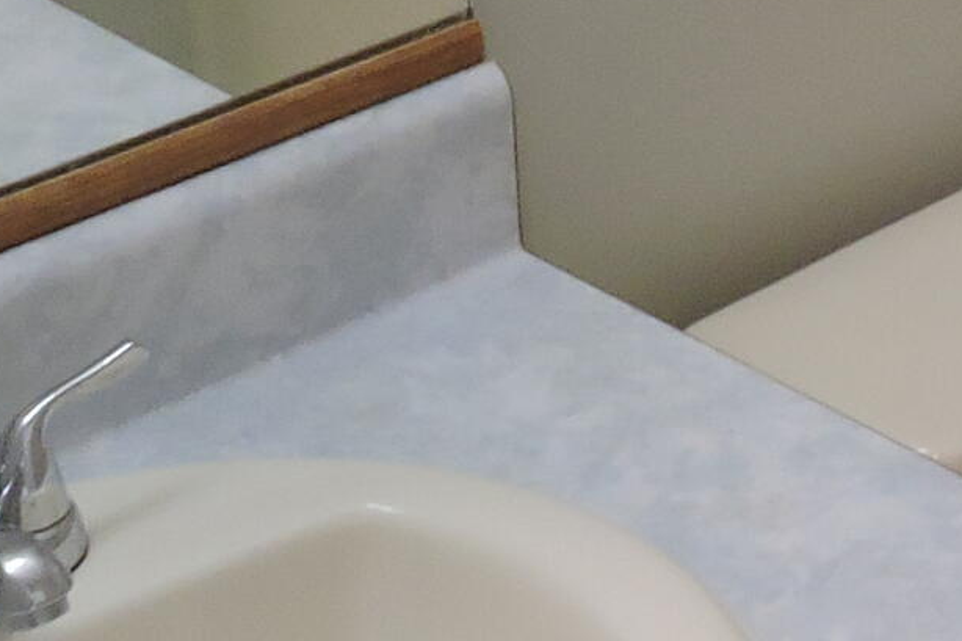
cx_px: 1526
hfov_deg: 15.3
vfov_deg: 10.8
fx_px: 3259
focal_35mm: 122
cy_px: -342
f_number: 3.3
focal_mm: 4.3
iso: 400
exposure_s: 1/30
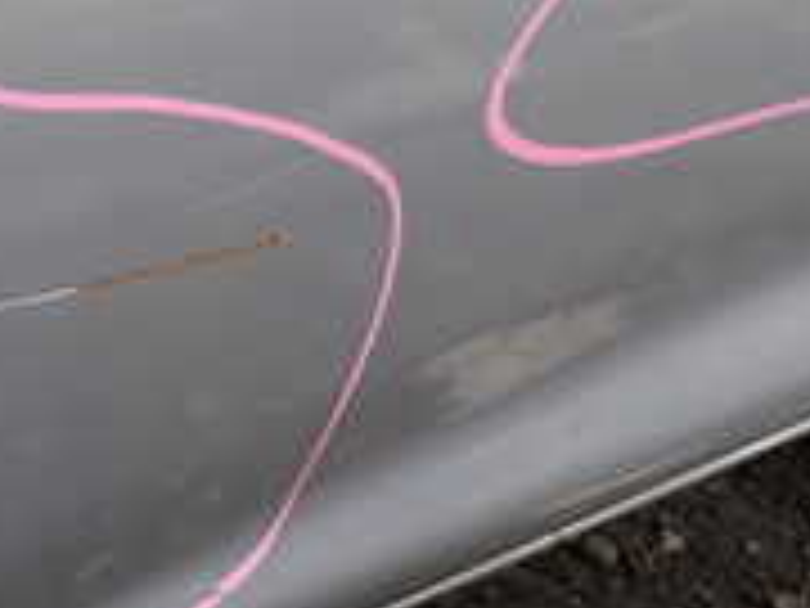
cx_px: 94
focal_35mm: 100
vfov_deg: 14.6
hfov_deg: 19.3
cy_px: 36
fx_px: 2340
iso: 100
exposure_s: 1/100
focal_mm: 5.4
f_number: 2.3
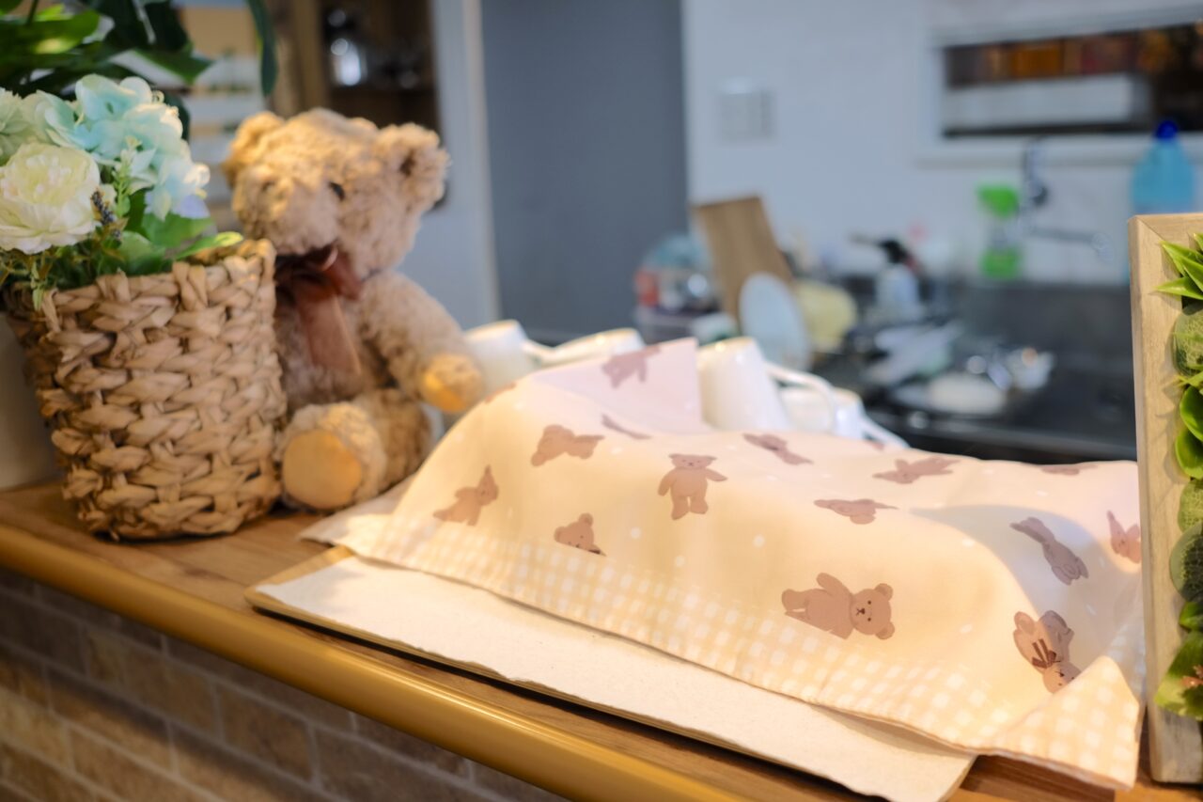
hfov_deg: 54.4
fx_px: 1169
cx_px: 602
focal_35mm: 35
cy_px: 401
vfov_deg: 37.8
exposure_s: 1/38
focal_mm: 23
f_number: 2.5
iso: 200
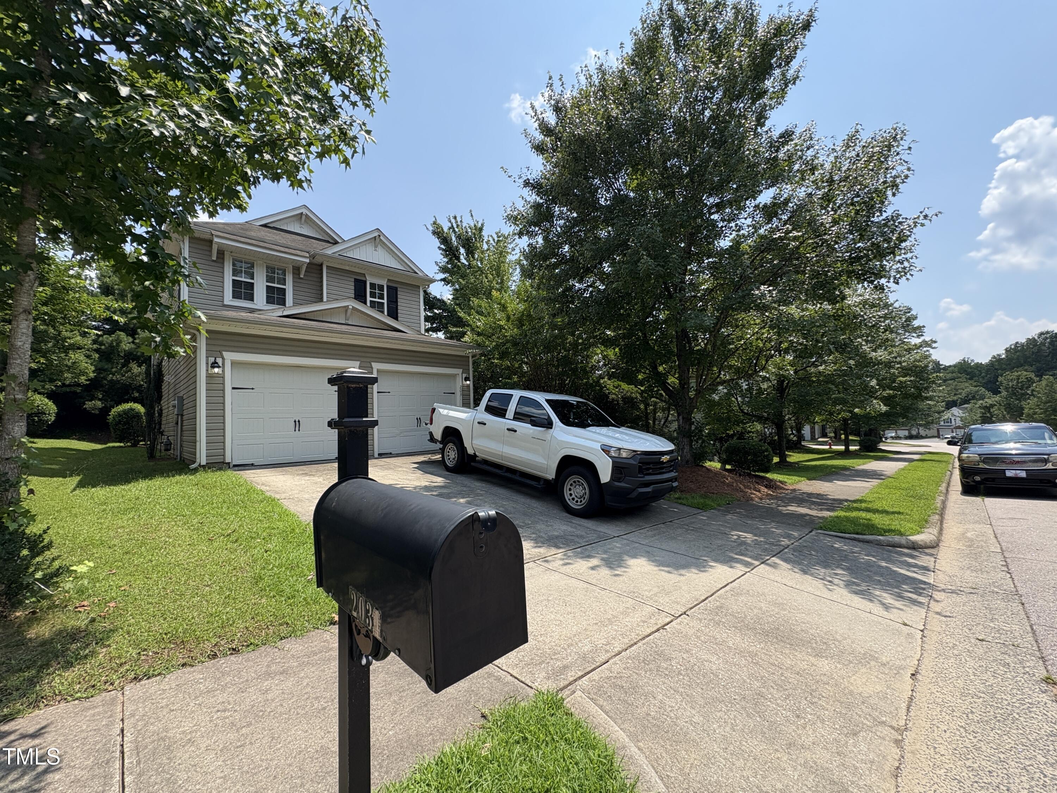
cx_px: 528
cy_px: 396
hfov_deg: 102.1
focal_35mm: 14
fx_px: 427
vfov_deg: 85.7
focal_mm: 2.22
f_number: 2.2
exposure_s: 1/956
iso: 64
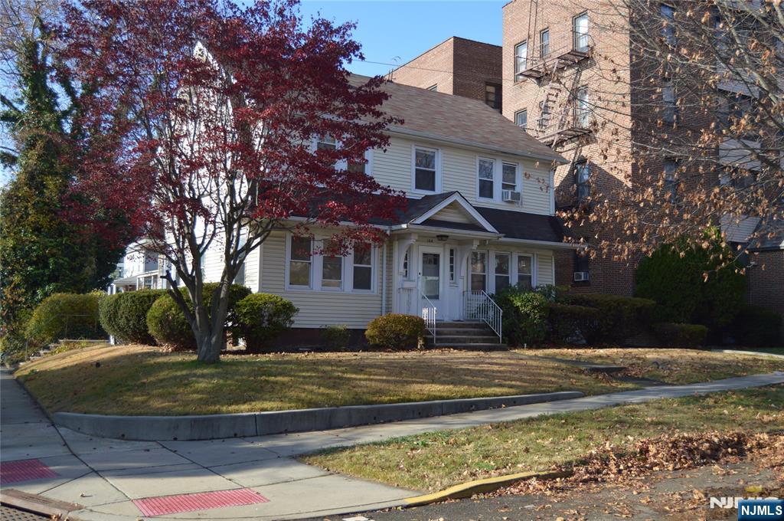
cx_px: 392
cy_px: 260
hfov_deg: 55.2
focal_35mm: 34
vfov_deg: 38.3
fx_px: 750
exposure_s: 1/500
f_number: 3.8
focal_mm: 23
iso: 100
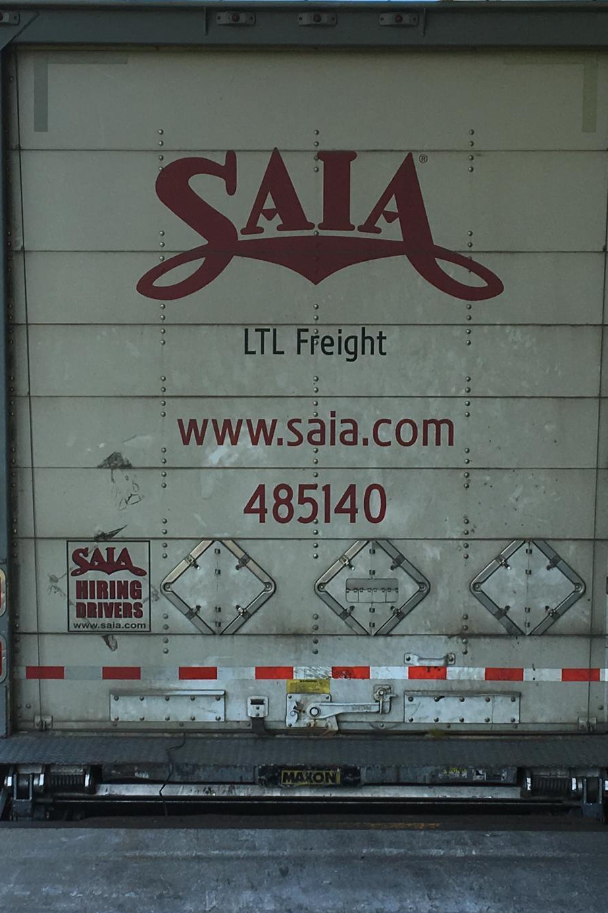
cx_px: 313
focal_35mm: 67
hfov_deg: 20.3
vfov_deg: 30.1
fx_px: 1698
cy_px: 456
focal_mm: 4.15
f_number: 2.2
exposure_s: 1/927
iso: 25
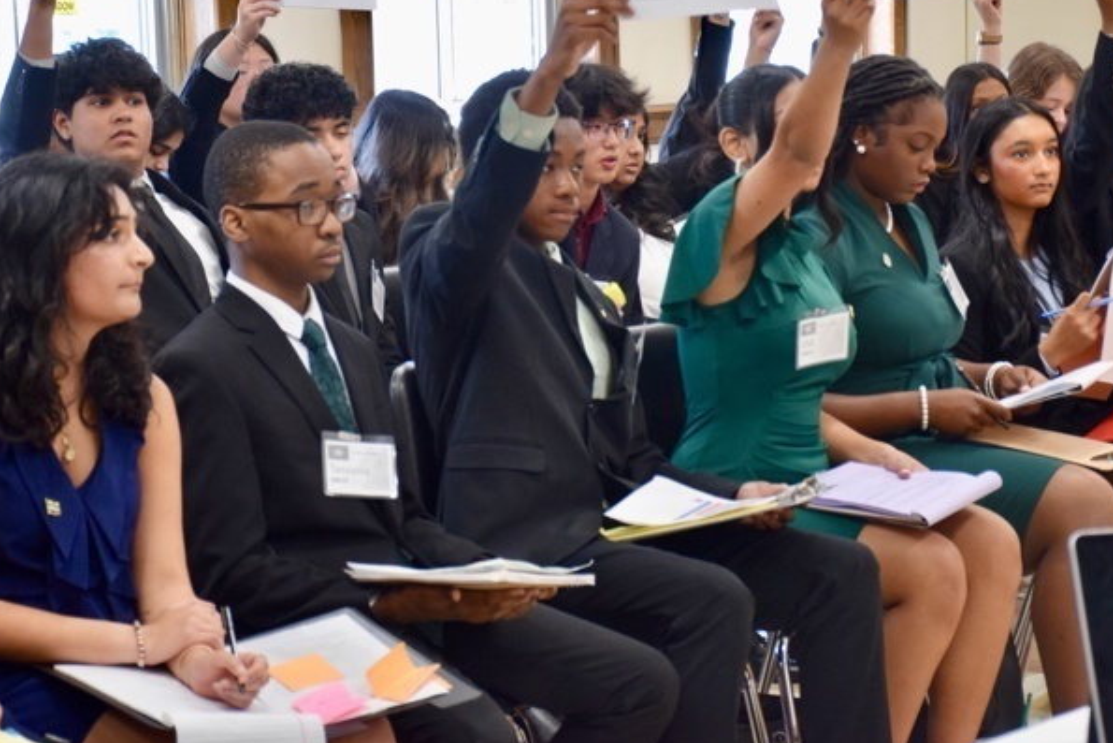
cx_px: 629
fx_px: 3865
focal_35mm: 125
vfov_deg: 11.0
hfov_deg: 16.4
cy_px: 323
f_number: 5
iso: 1400
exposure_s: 1/60
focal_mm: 62
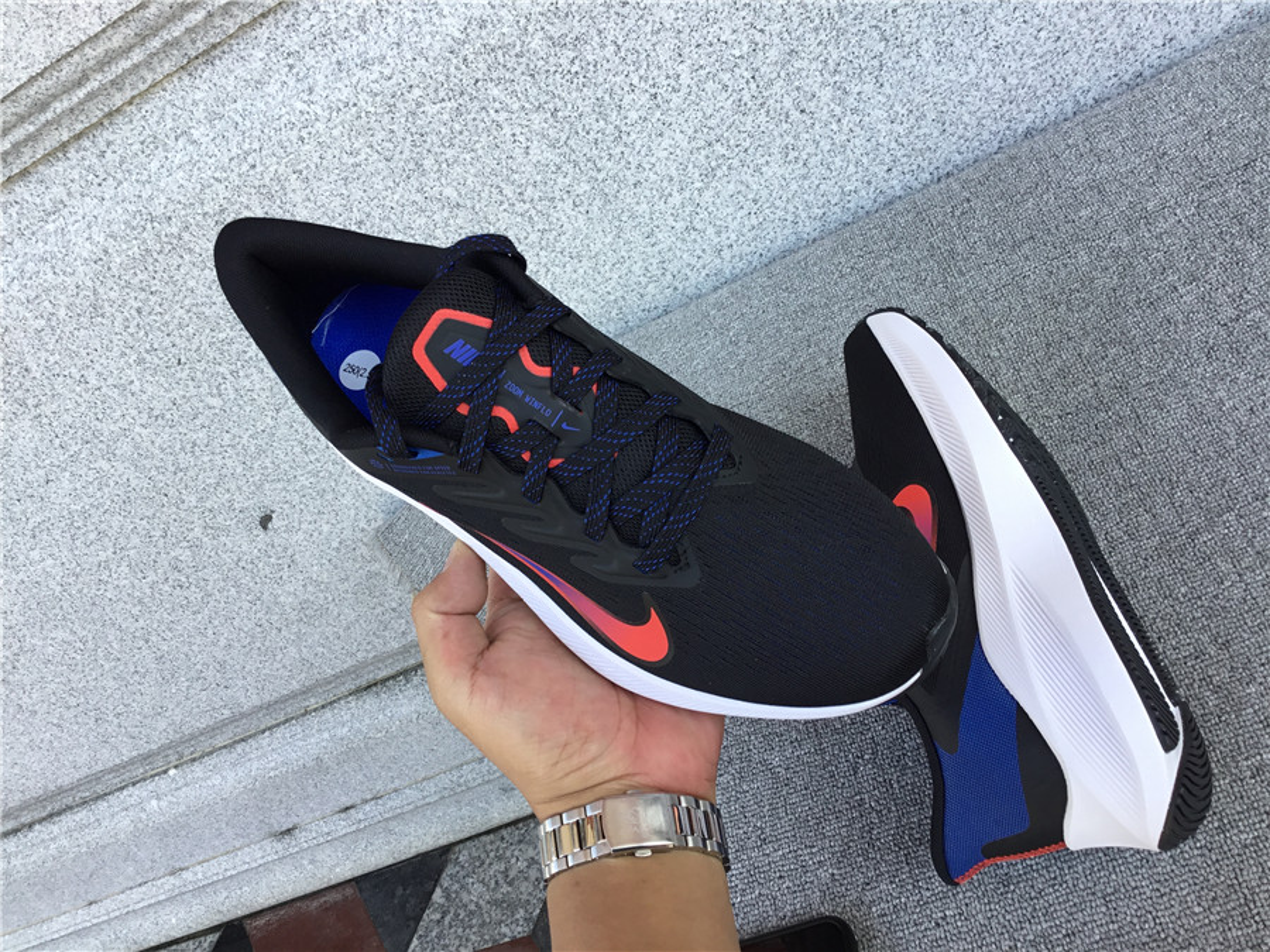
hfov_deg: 58.4
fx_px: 1137
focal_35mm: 31
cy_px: 476
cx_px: 635
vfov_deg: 45.4
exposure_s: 1/101
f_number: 2.4
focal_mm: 3.3
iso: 25
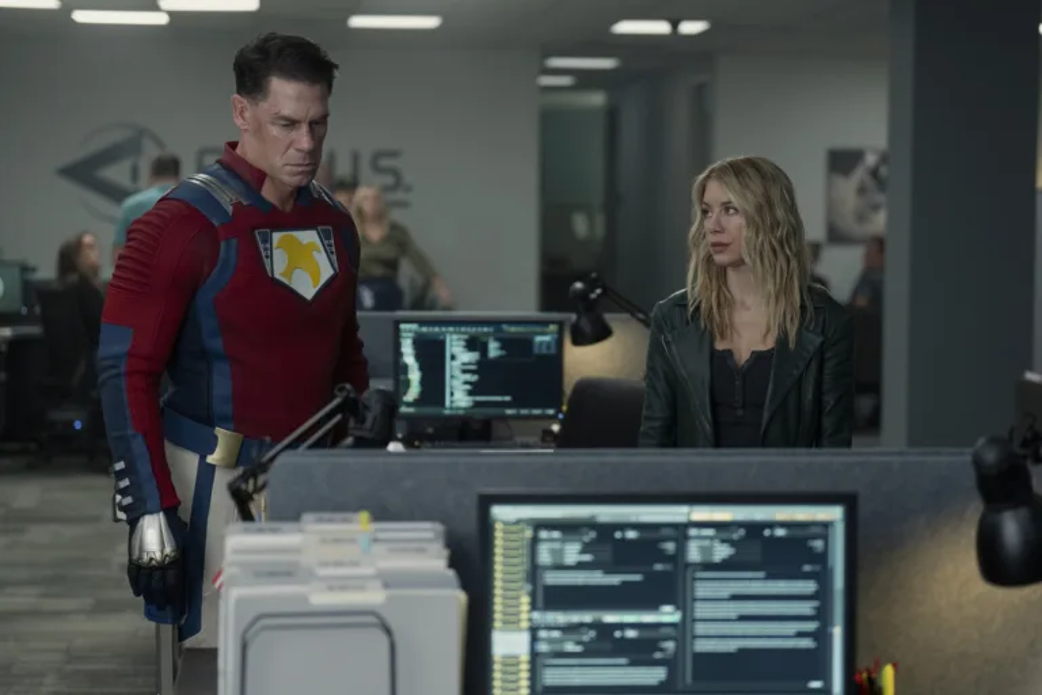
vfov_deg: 16.7
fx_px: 2373
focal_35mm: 82
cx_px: 521
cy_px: 348
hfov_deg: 24.8
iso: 2500
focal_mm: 82
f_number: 2.8
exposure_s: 1/125
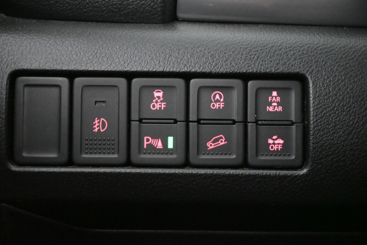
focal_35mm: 51
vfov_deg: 26.5
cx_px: 184
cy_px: 122
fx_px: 520
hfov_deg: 38.9
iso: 11400
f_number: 5
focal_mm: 34
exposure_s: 1/50
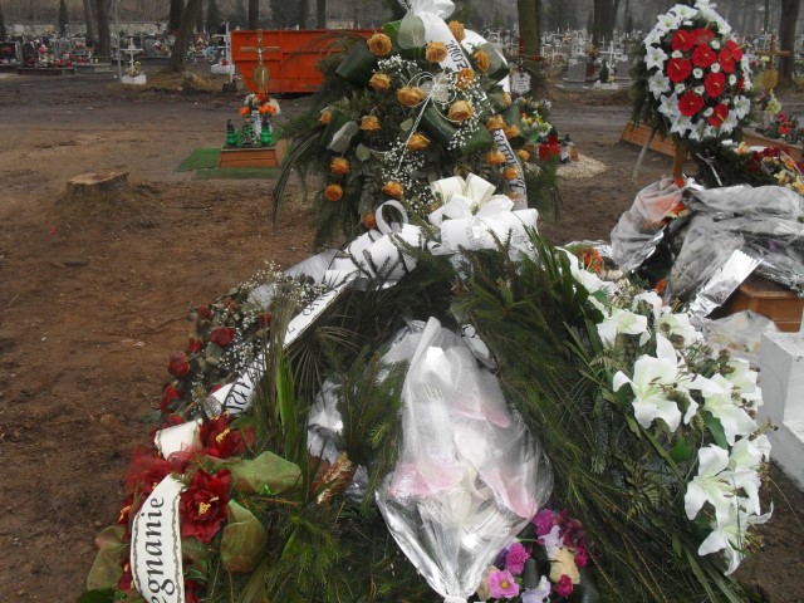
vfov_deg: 40.7
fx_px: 813
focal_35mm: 35
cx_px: 402
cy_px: 302
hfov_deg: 52.6
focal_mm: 6.3
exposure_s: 1/500
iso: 100
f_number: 3.2
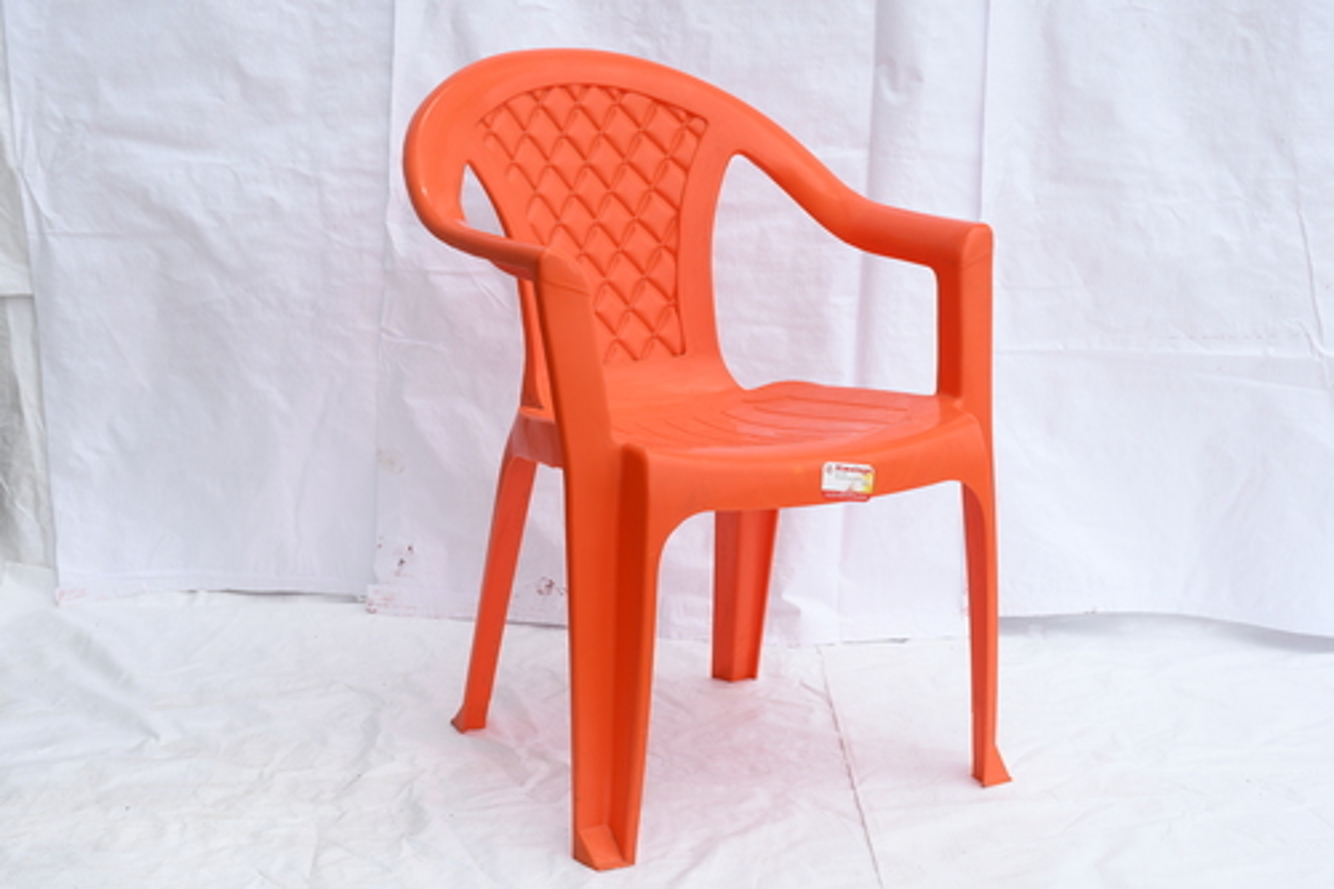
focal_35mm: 57
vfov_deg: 23.8
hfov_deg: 35.1
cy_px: 444
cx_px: 667
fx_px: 2111
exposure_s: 1/125
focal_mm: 38
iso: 100
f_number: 10
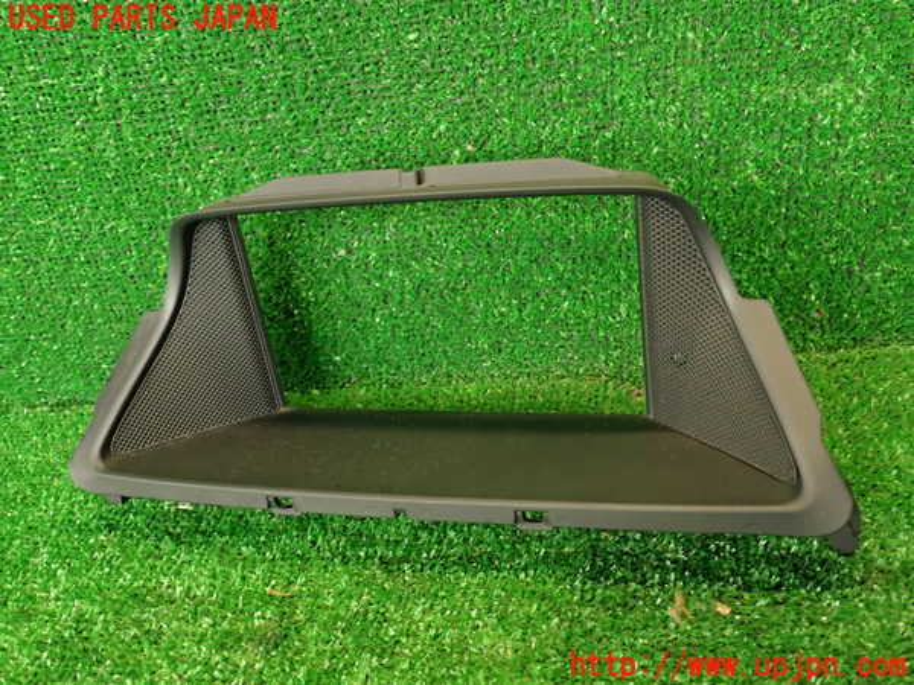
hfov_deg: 56.8
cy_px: 342
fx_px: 845
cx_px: 457
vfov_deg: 44.2
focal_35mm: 32
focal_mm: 5.79
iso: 400
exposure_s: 1/30
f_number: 2.4
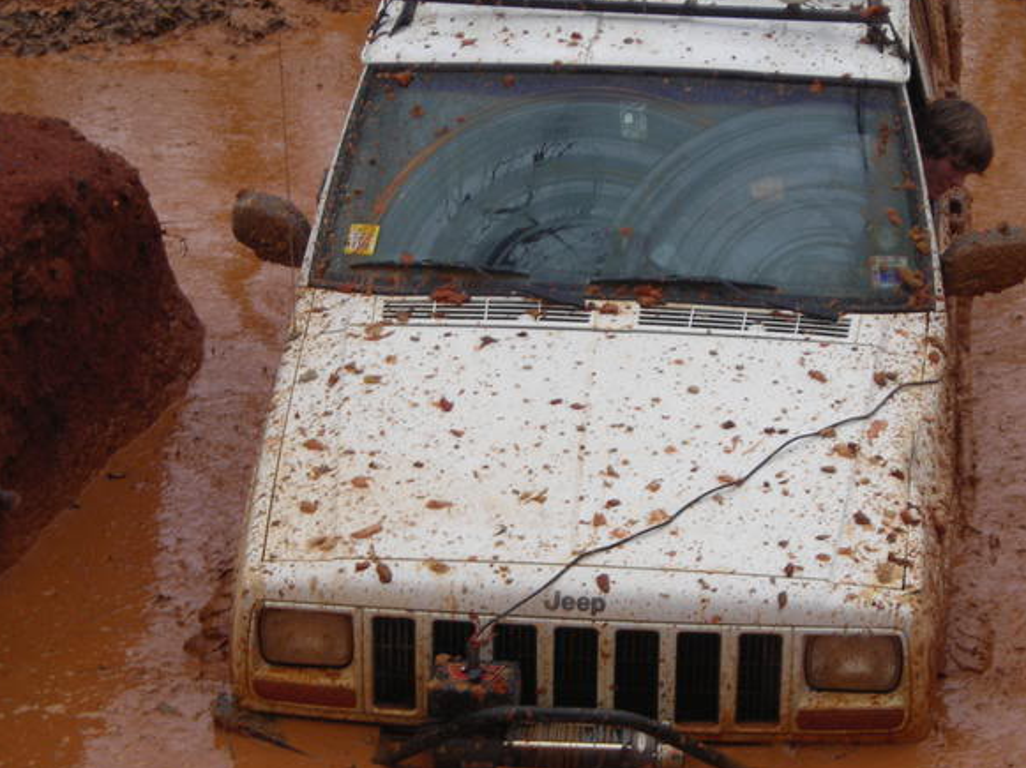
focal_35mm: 124
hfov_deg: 15.9
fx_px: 3673
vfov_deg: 11.9
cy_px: 404
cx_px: 634
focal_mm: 14.8
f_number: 4.6
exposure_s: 1/136
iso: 50
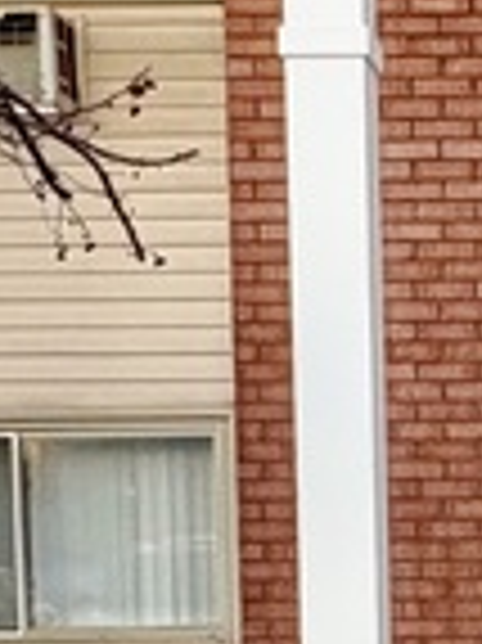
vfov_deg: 17.8
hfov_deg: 13.2
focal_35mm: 106
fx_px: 1971
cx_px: 698
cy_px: 739
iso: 250
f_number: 2.2
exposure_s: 1/60
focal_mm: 2.22
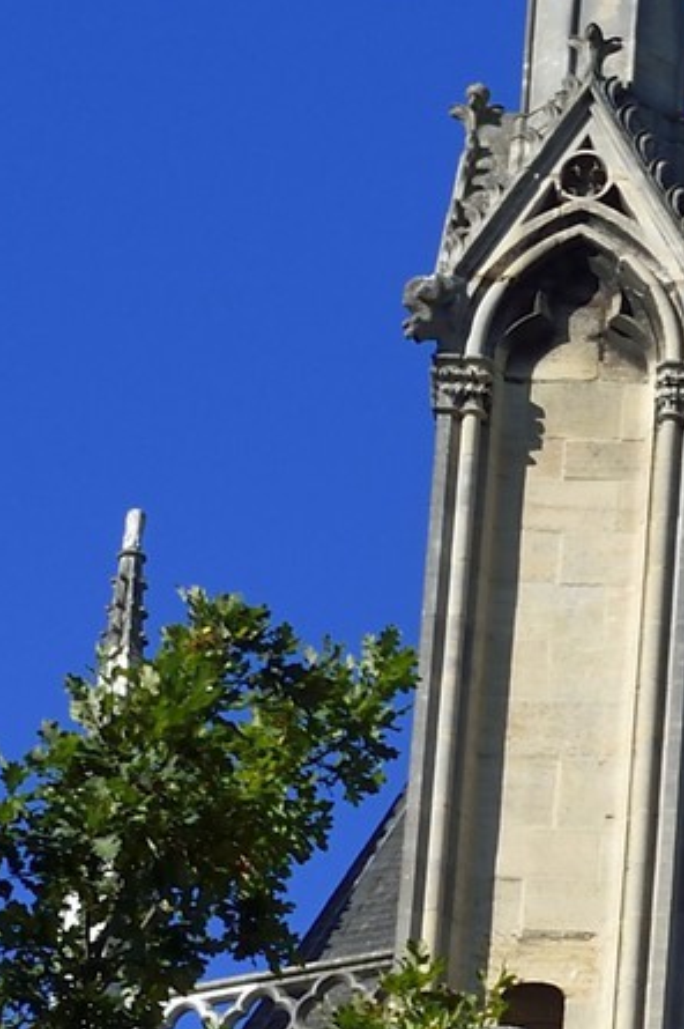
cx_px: 1823
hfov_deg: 4.0
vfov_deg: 6.1
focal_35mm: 335
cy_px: 1238
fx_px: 9562
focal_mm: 62
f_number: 14
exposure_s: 1/250
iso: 200
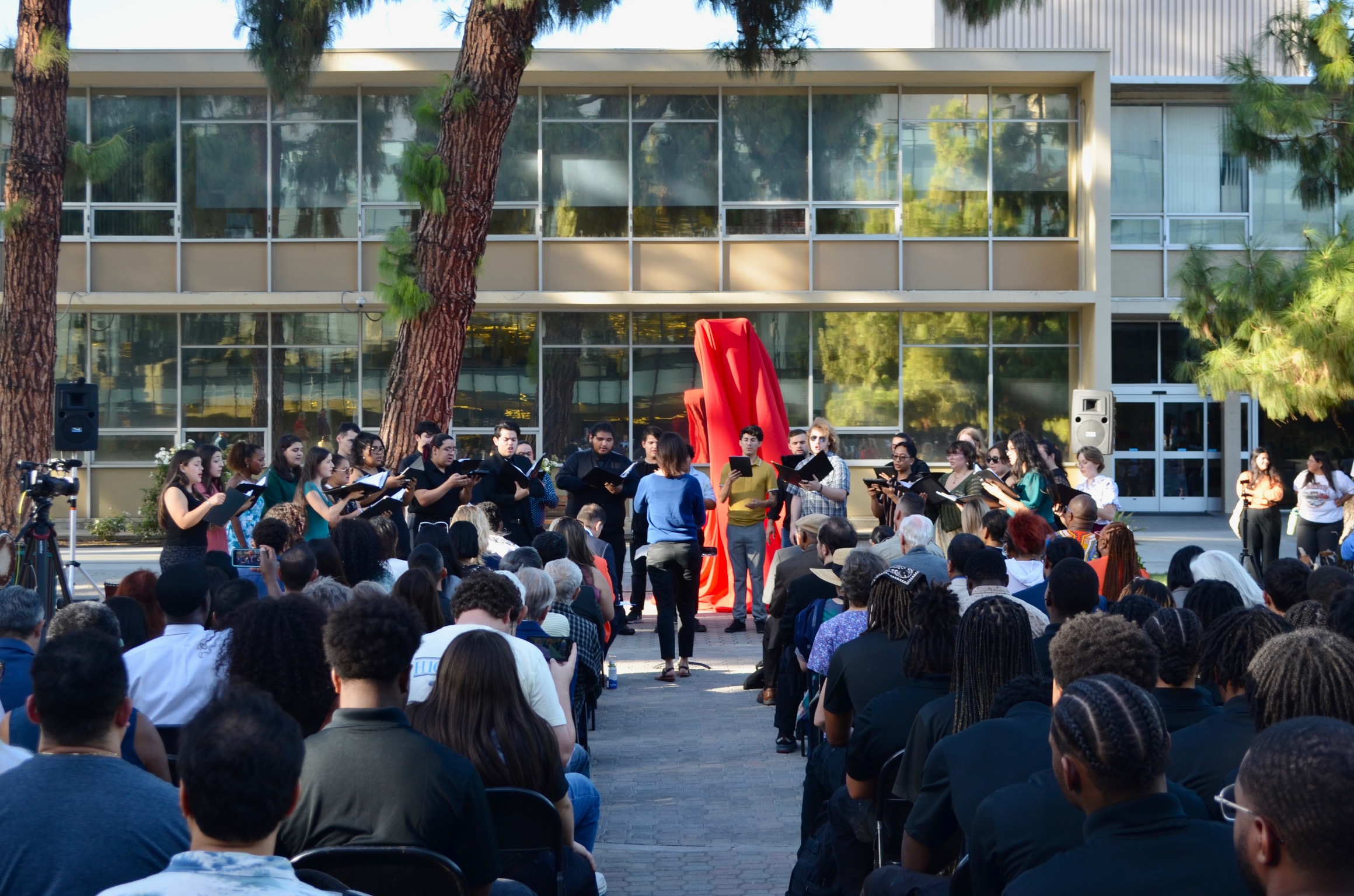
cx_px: 677
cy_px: 448
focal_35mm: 54
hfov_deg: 36.9
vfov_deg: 24.9
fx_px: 2027
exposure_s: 1/125
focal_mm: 36
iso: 200
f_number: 5.6
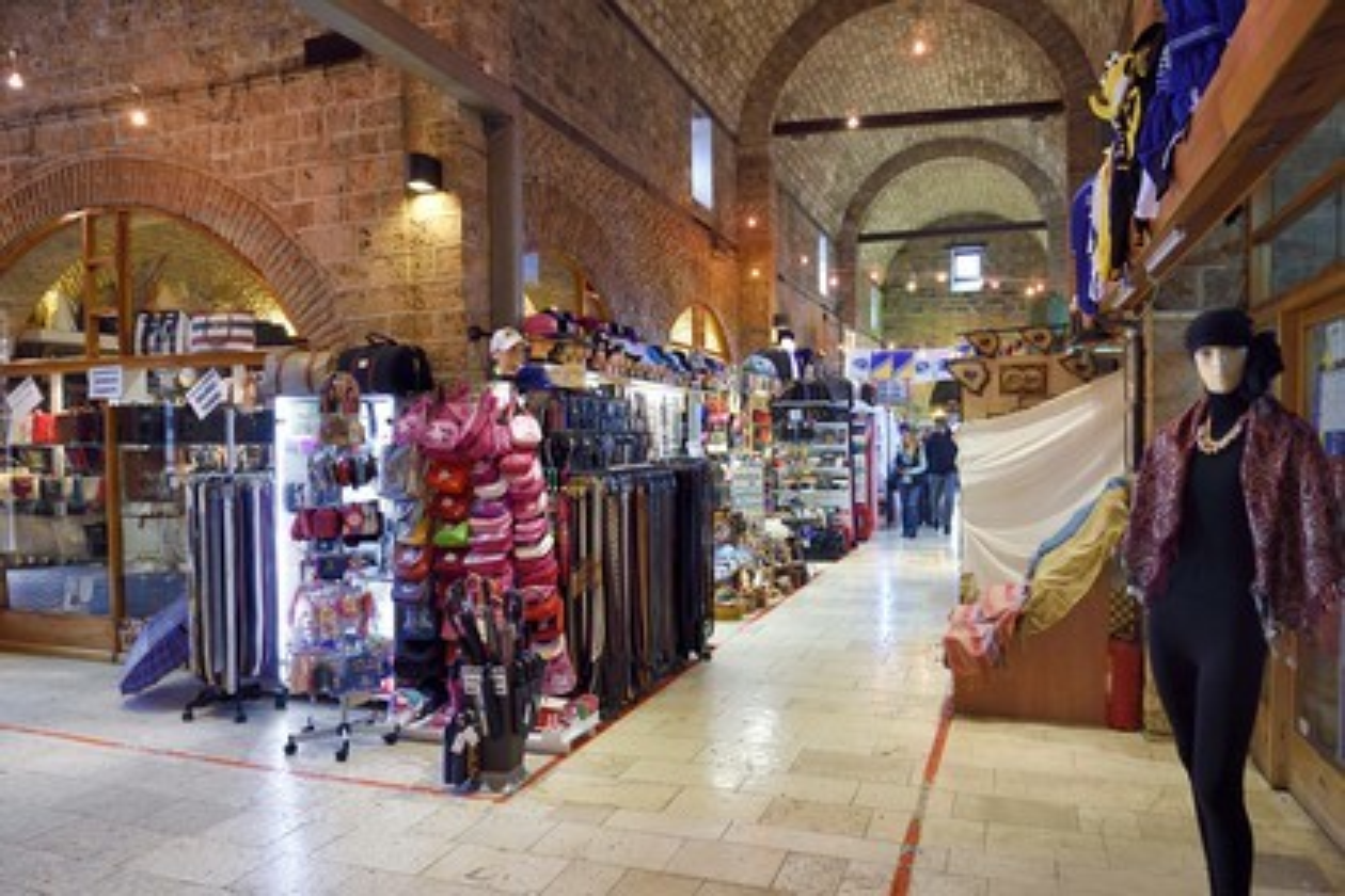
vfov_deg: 53.1
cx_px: 672
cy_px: 448
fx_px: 897
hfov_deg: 73.7
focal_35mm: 24
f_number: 8
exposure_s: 1/30
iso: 1600
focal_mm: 24
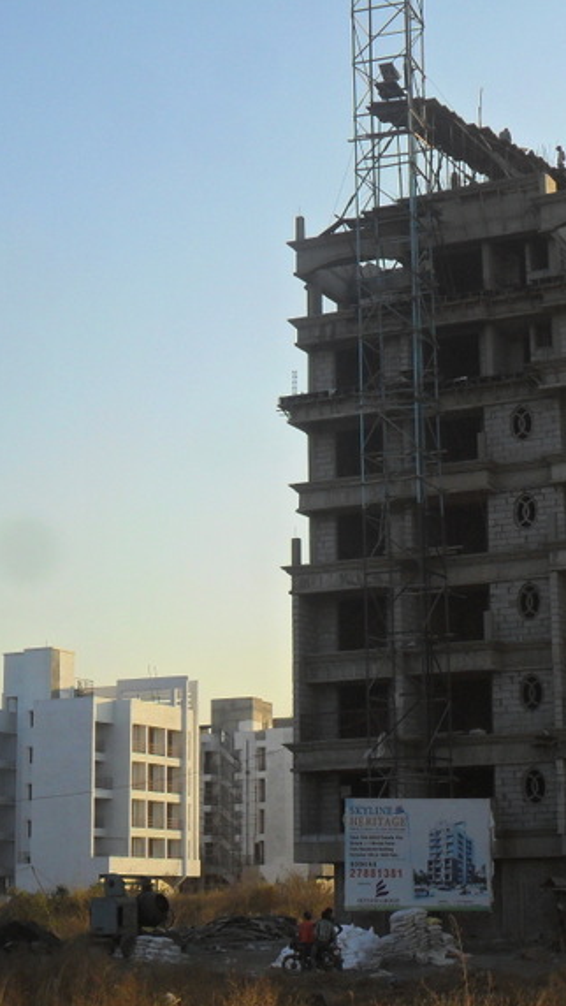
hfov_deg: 18.0
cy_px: 510
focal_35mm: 67
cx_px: 327
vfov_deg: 31.4
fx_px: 1787
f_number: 4.5
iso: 100
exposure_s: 1/500
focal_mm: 7.8
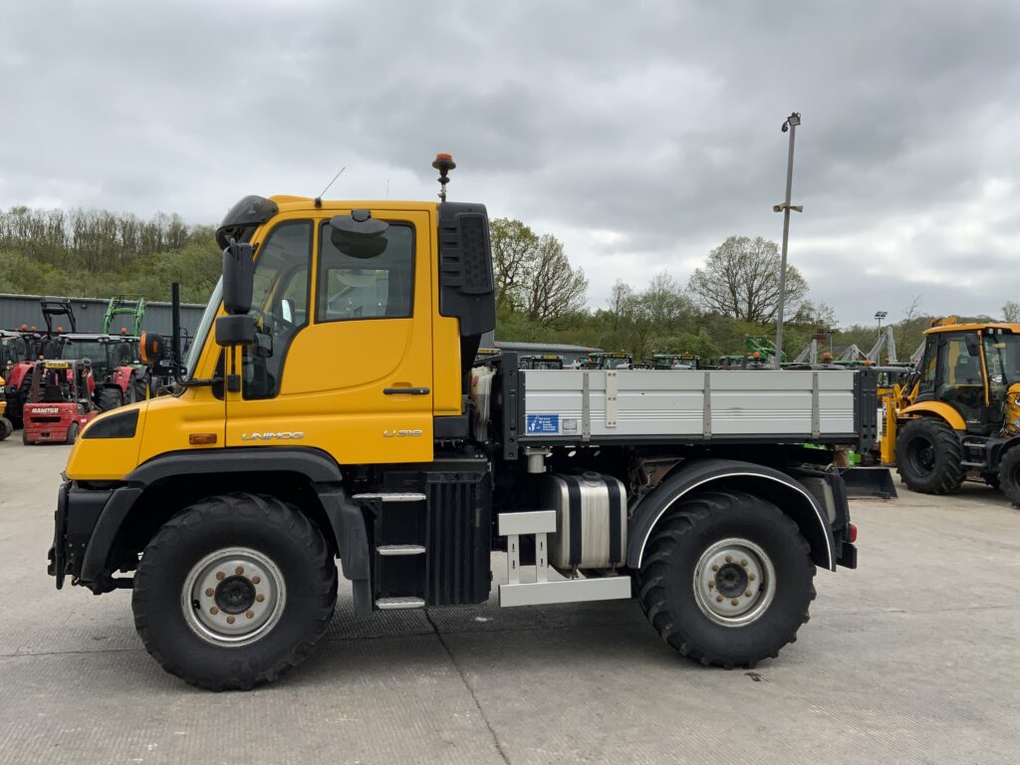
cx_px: 510
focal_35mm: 29
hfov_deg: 61.7
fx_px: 855
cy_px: 382
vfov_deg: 48.2
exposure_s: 1/1577
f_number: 1.8
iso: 16
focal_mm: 3
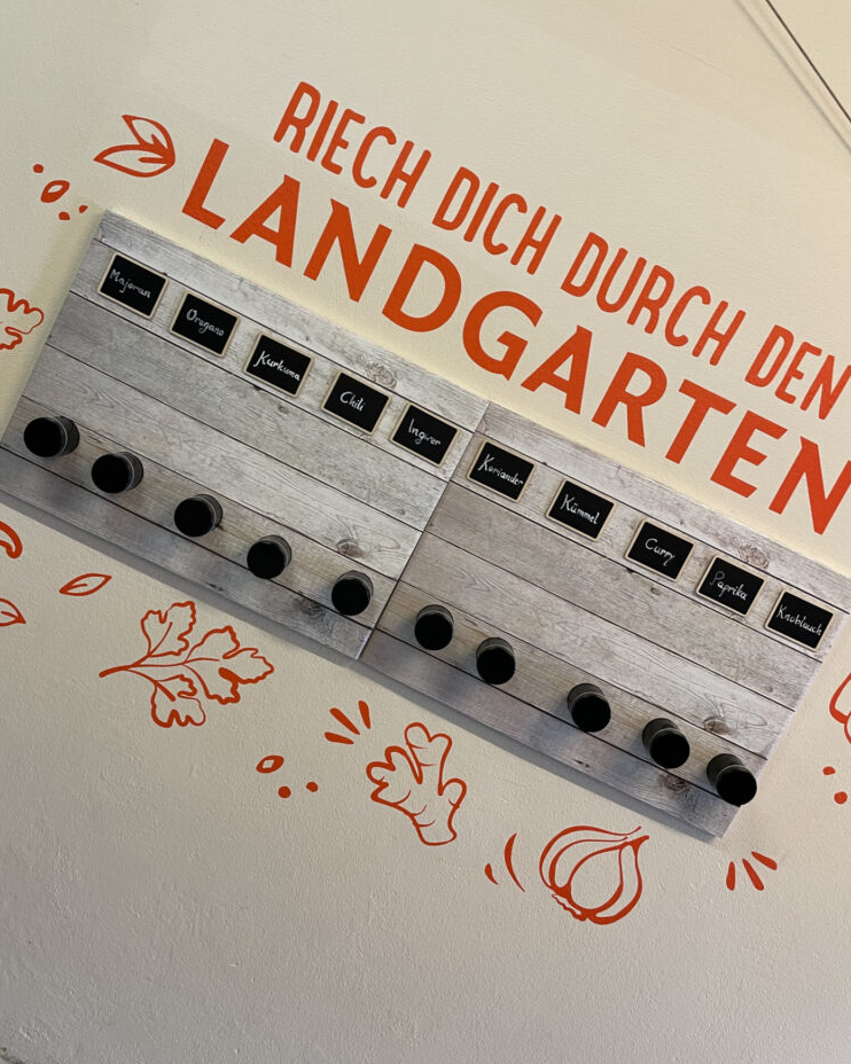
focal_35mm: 28
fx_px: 882
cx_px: 420
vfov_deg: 62.2
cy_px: 499
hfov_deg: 51.5
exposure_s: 1/50
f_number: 1.6
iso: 100
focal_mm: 4.2
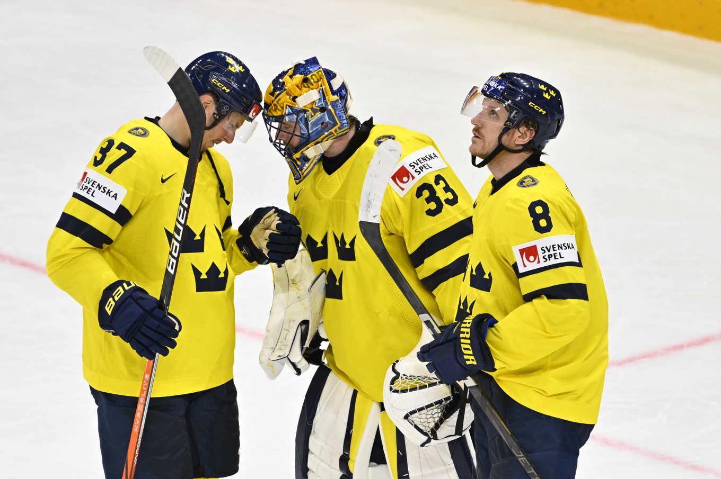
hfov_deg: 5.2
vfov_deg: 3.4
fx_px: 8006
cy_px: 240
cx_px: 360
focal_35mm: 400
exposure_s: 1/1000
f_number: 4
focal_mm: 400
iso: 2500
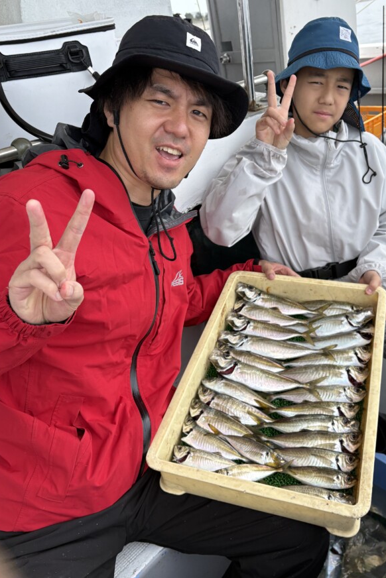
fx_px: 498
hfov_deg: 42.1
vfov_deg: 60.3
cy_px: 289
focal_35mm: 31
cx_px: 239
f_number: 1.6
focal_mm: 5.96
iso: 50
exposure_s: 1/1311
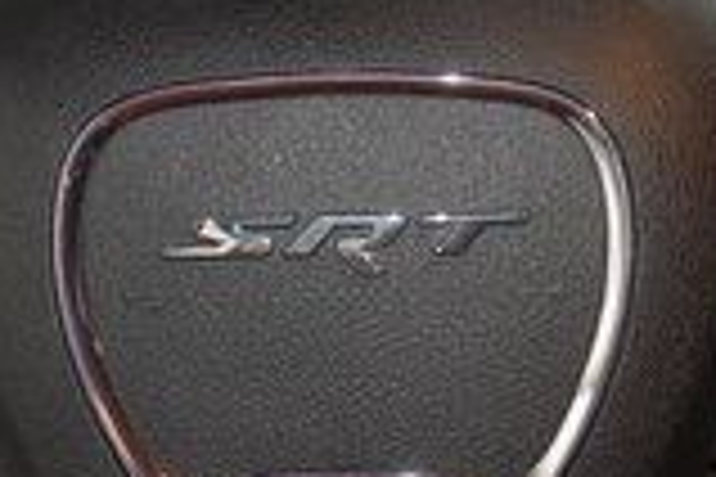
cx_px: 342
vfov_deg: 7.3
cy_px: 196
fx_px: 3719
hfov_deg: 11.0
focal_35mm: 187
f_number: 4
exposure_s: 1/50
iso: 2000
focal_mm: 31
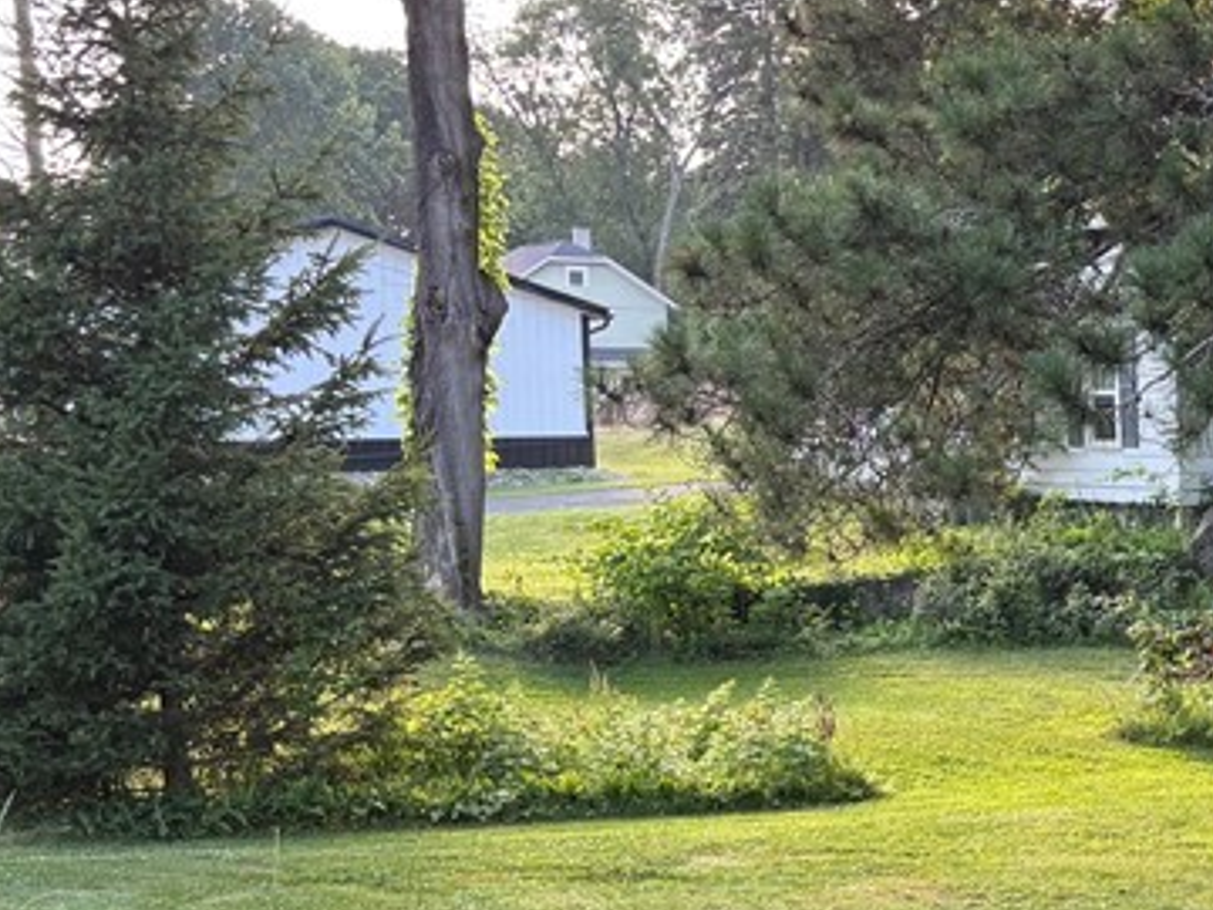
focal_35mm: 74
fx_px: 2593
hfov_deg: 23.8
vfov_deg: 19.8
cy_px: 677
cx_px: 1479
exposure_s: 1/161
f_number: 1.6
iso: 64
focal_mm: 5.96
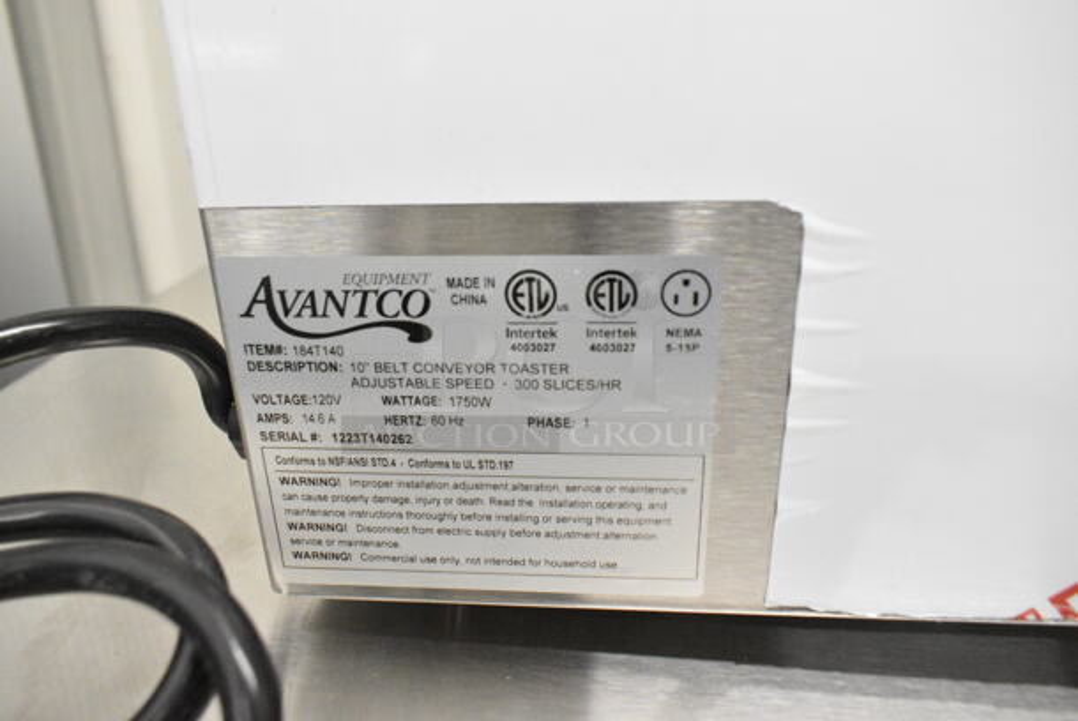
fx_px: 809
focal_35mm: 27
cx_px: 539
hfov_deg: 67.3
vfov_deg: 48.0
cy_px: 360
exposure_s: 1/160
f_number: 6.3
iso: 6400
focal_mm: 18
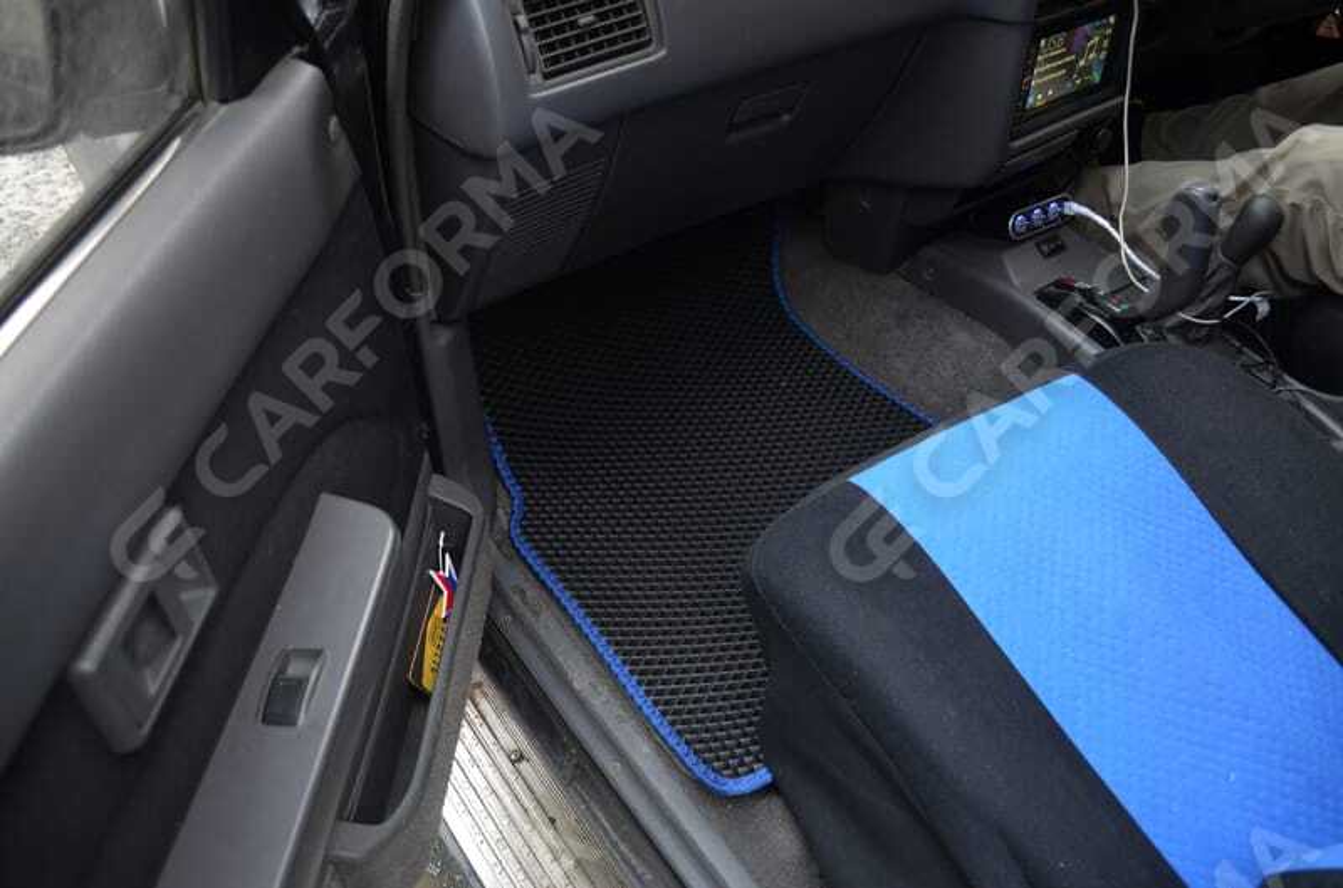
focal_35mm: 27
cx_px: 672
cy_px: 444
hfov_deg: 67.5
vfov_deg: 47.7
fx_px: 1005
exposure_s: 1/60
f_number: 3.5
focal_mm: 18
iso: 800
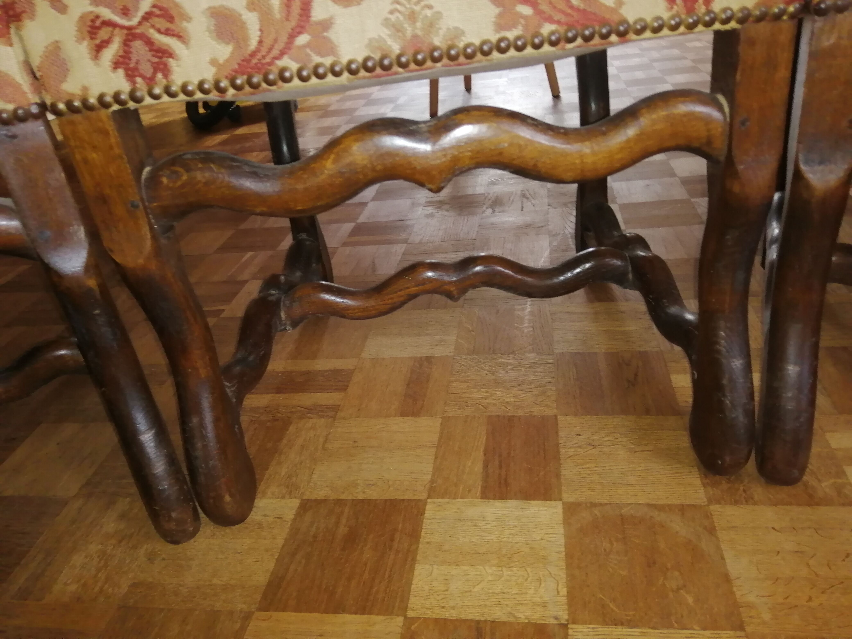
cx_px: 426
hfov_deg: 67.3
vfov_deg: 53.1
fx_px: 640
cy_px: 320
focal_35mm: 26
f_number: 1.8
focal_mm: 3.6
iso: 125
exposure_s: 1/33.3
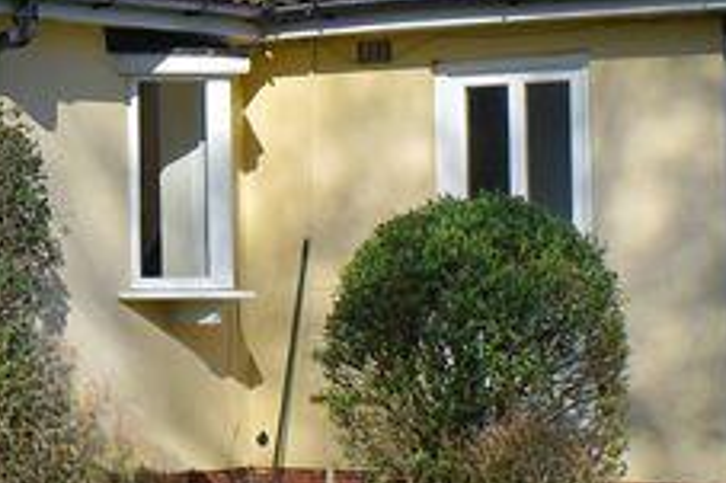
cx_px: -86
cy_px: 104
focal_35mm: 122
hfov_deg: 16.3
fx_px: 2458
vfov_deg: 11.2
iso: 100
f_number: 9
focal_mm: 18
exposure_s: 1/320
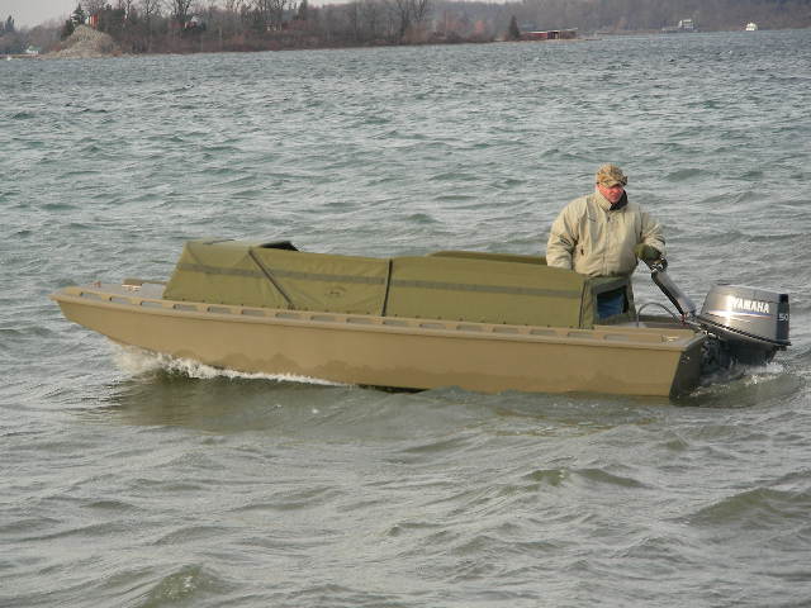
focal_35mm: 172
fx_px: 4030
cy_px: 304
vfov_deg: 8.6
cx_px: 406
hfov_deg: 11.5
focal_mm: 28.7
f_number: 3.5
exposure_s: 1/190
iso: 50
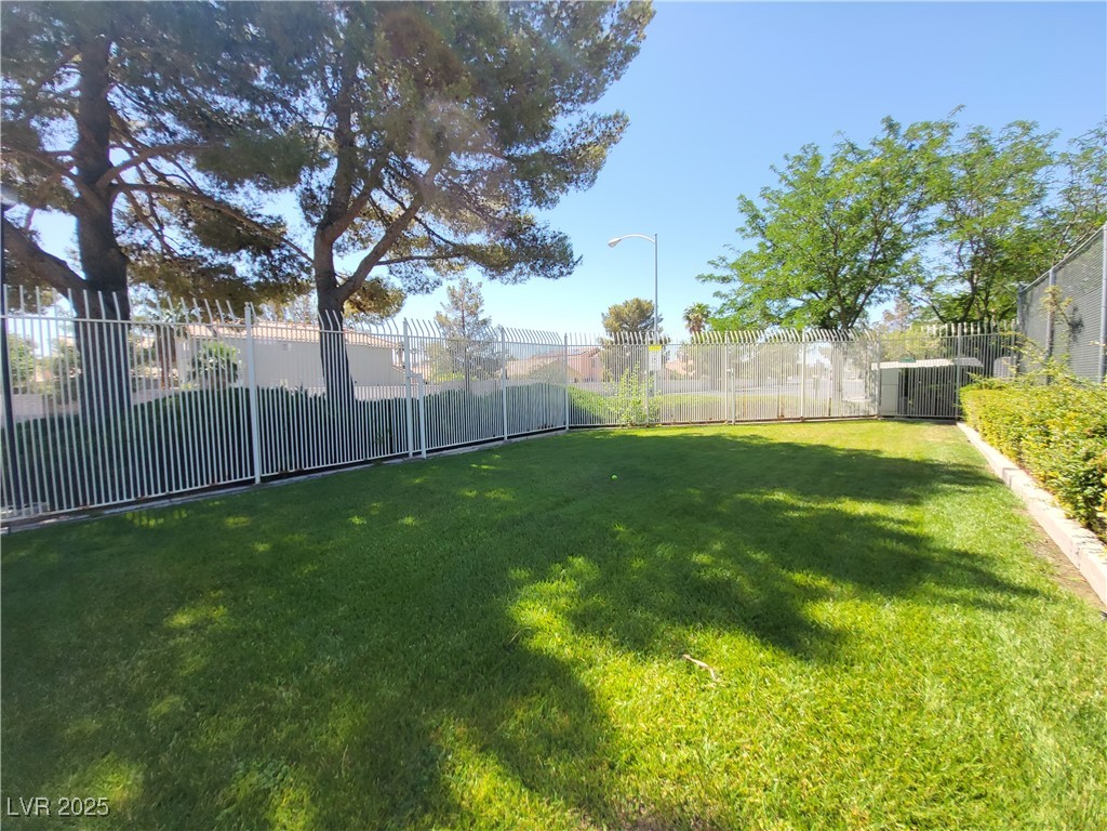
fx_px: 416
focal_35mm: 13
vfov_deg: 89.9
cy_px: 416
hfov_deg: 106.2
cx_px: 554
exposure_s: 1/488
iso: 32
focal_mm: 1.74
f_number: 2.2
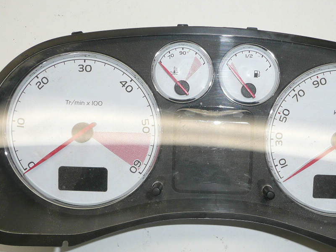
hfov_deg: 41.8
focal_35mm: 45
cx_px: 209
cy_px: 140
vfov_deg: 32.2
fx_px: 437
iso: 100
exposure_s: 1/125
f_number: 3.3
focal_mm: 4.6
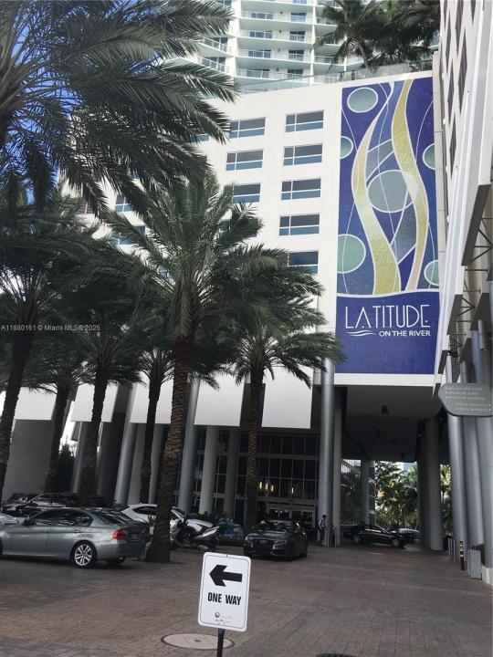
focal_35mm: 29
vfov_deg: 61.7
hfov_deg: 48.2
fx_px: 551
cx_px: 246
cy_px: 328
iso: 25
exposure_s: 1/460
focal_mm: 4.15
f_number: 2.2
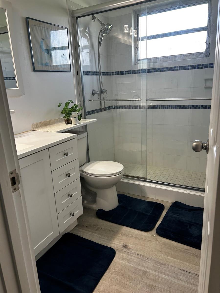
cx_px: 110
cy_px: 146
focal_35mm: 26
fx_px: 220
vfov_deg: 67.3
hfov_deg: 53.1
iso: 50
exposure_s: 1/120
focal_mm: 5.7
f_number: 1.5
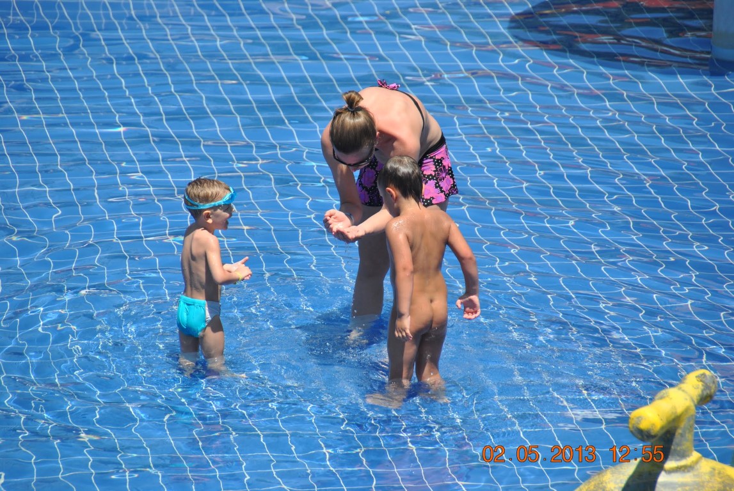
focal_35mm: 300
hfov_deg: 6.9
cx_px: 367
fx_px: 6124
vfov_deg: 4.6
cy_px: 246
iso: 200
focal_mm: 200
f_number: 5.6
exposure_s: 1/1000
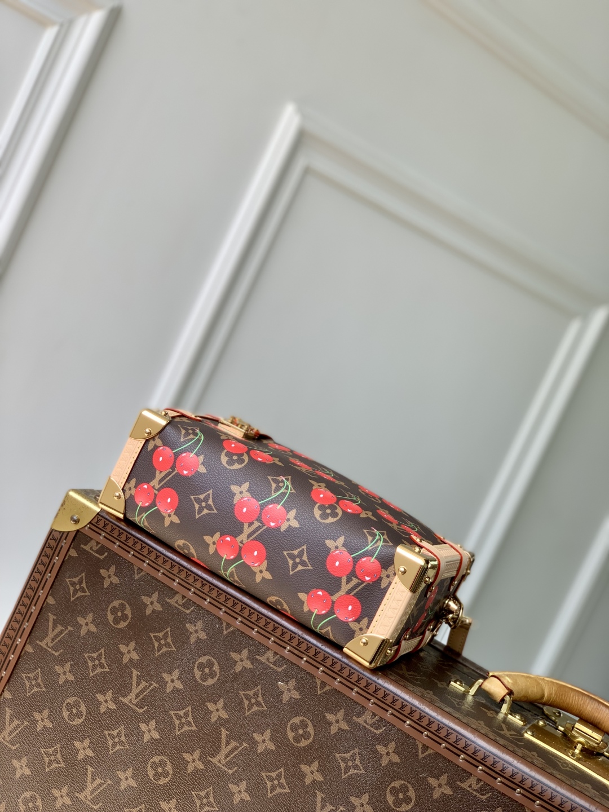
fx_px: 1220
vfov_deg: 36.8
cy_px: 406
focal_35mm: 52
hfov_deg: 28.0
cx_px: 304
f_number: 2.4
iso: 16
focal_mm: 6
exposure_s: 1/124
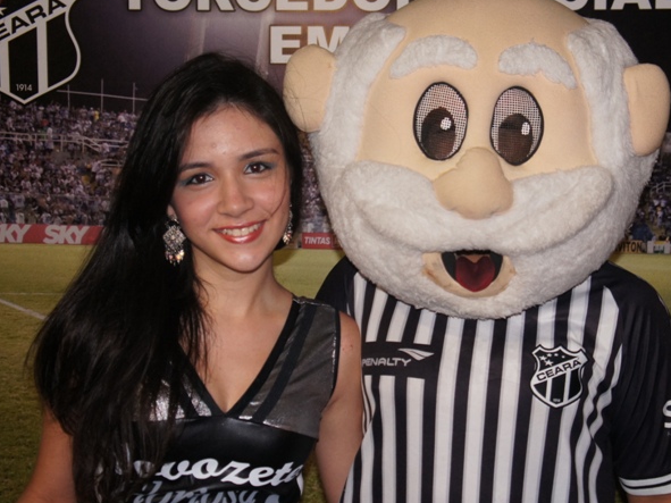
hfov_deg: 36.3
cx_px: 400
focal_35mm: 53
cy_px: 230
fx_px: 1020
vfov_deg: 27.7
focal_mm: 27
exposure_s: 1/60
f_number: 4
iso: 800
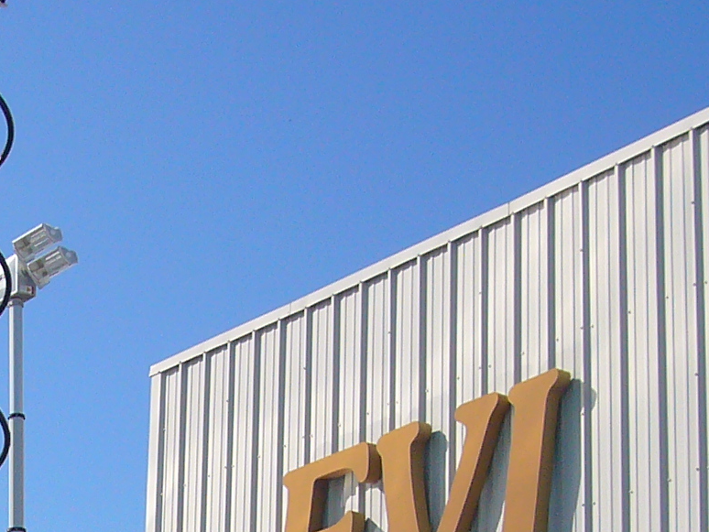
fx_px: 2459
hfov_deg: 16.0
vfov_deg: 11.8
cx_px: -38
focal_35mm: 120
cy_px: 821
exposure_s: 1/500
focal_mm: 5.4
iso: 80
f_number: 6.3
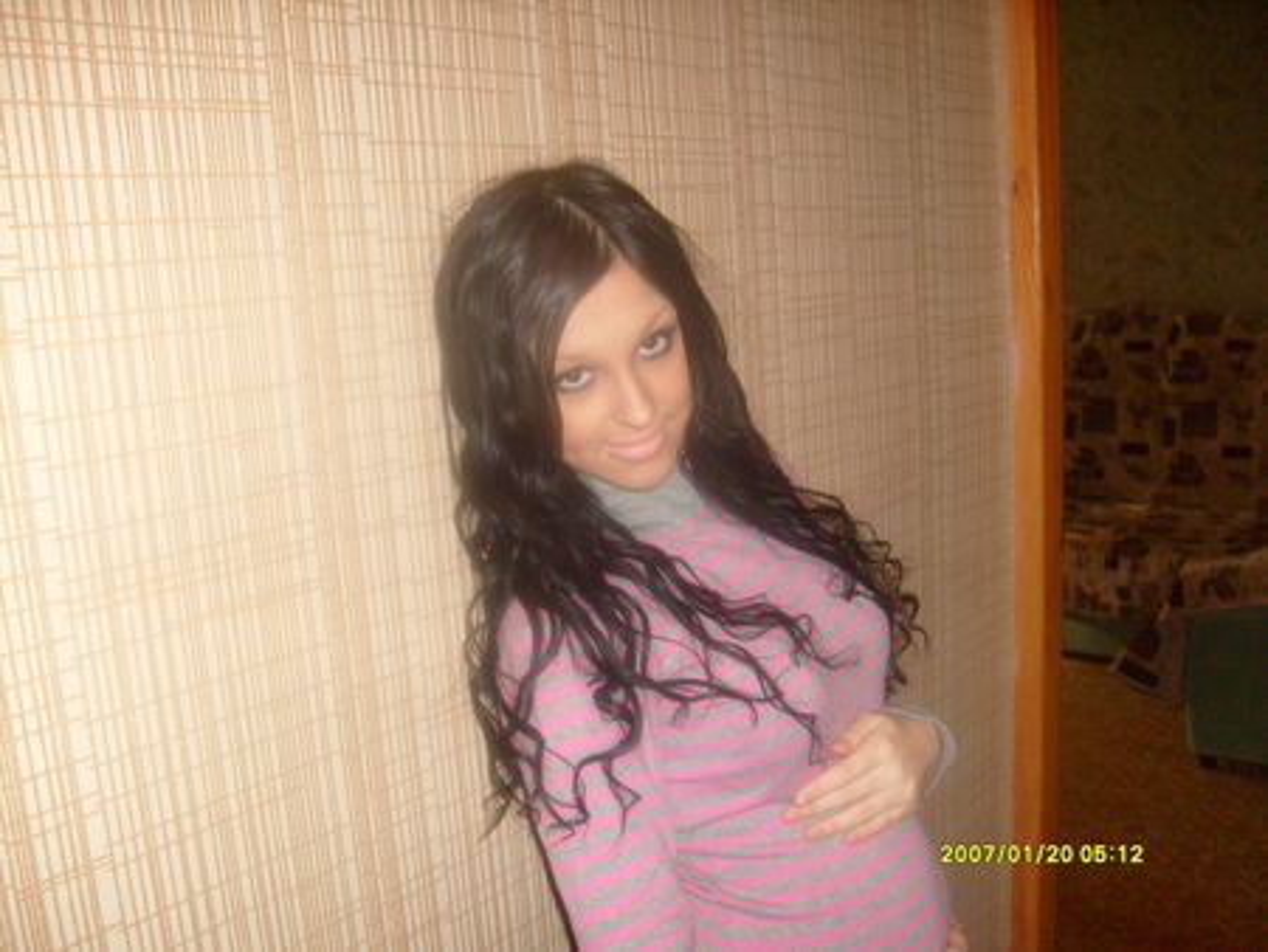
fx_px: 1283
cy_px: 476
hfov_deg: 52.6
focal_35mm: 35
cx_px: 634
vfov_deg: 40.7
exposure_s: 1/45
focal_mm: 5.8
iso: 100
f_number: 2.8
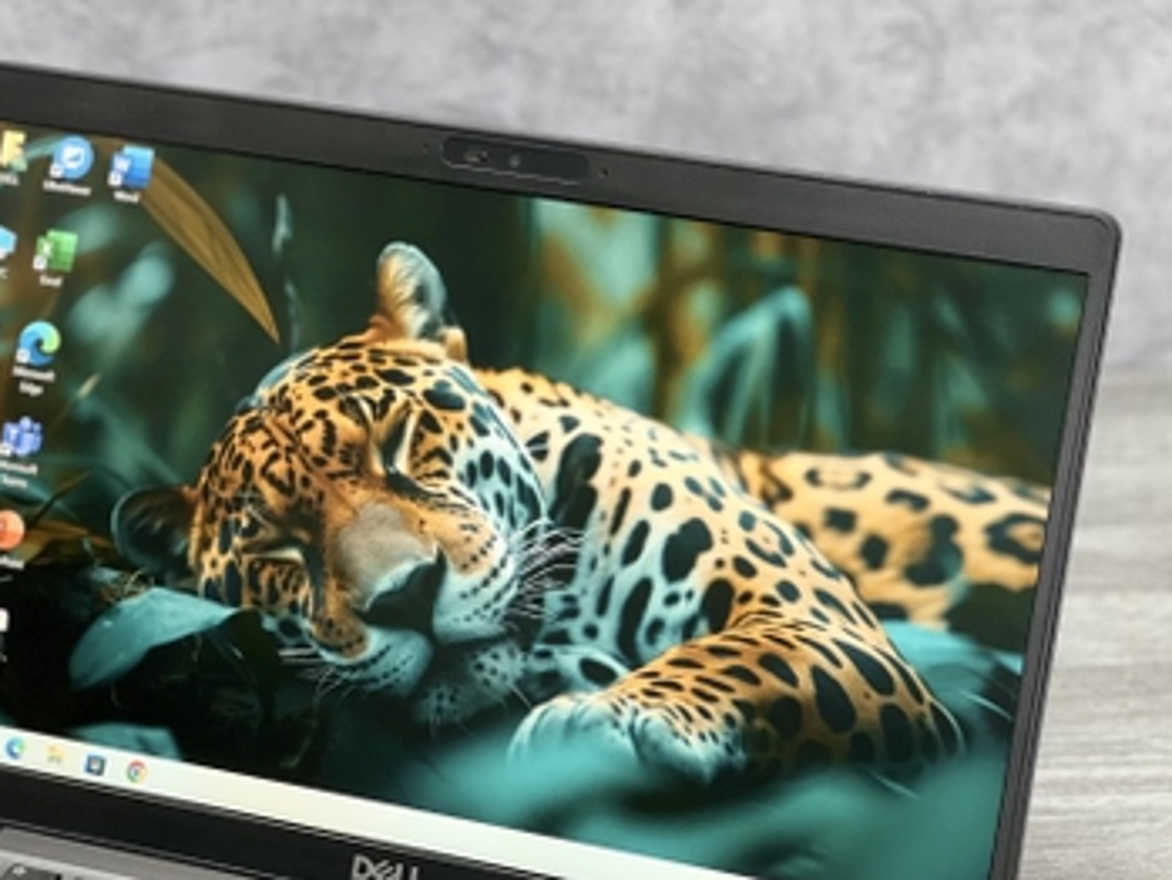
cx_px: 487
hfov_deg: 18.5
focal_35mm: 106
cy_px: 423
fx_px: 3590
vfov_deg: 14.0
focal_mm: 9
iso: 200
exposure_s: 1/33
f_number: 2.8
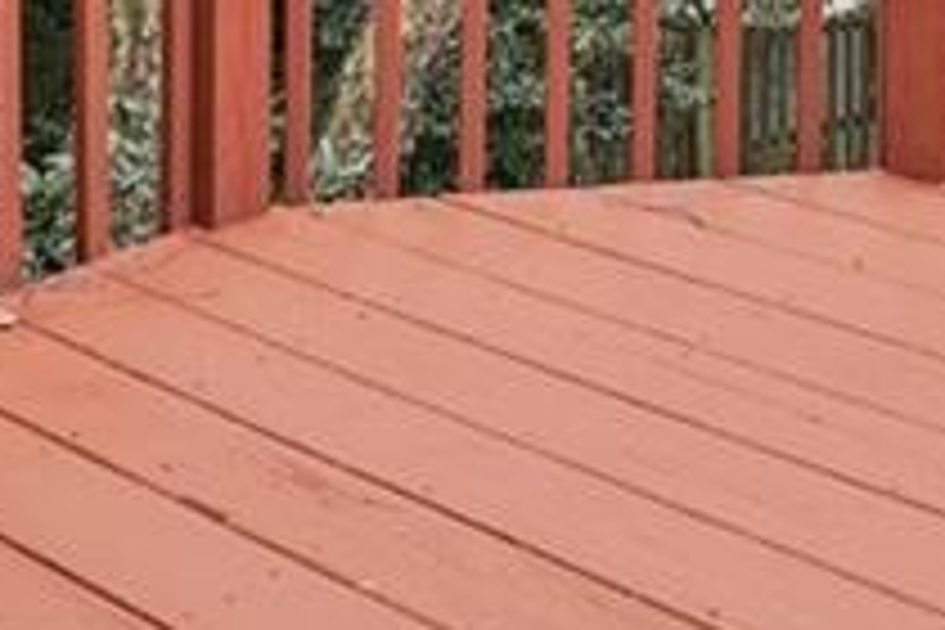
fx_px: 2047
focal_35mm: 78
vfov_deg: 14.7
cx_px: 976
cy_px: -596
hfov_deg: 24.6
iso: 800
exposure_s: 1/320
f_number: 8
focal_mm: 16
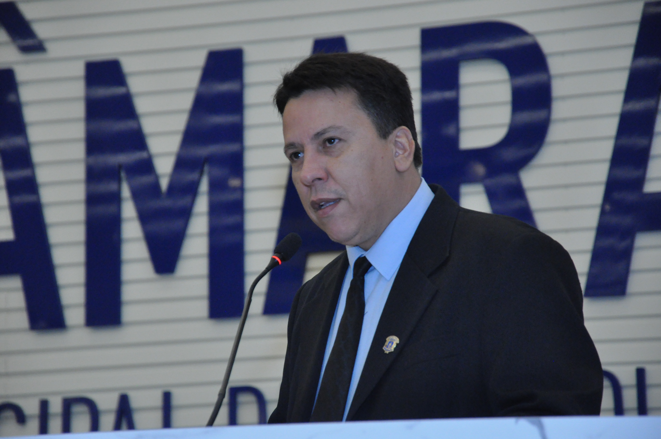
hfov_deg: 13.1
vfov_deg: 8.7
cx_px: 330
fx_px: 2888
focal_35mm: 158
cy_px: 220
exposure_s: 1/125
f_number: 5.6
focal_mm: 105
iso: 2500
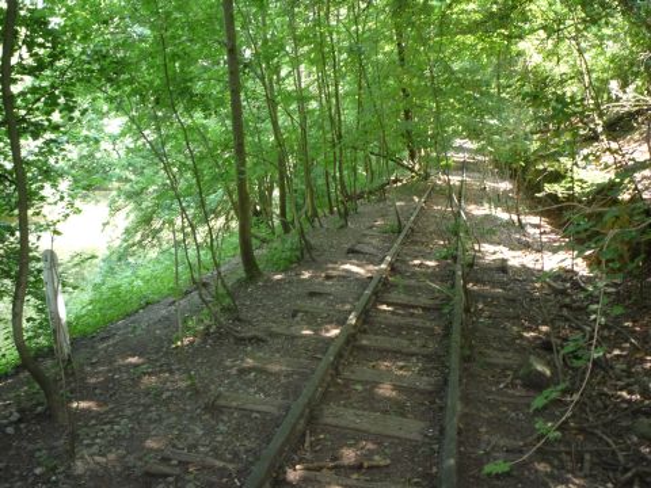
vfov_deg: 44.2
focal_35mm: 32
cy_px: 244
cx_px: 326
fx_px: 602
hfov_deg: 56.8
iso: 160
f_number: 3.3
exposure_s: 1/30
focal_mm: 5.2
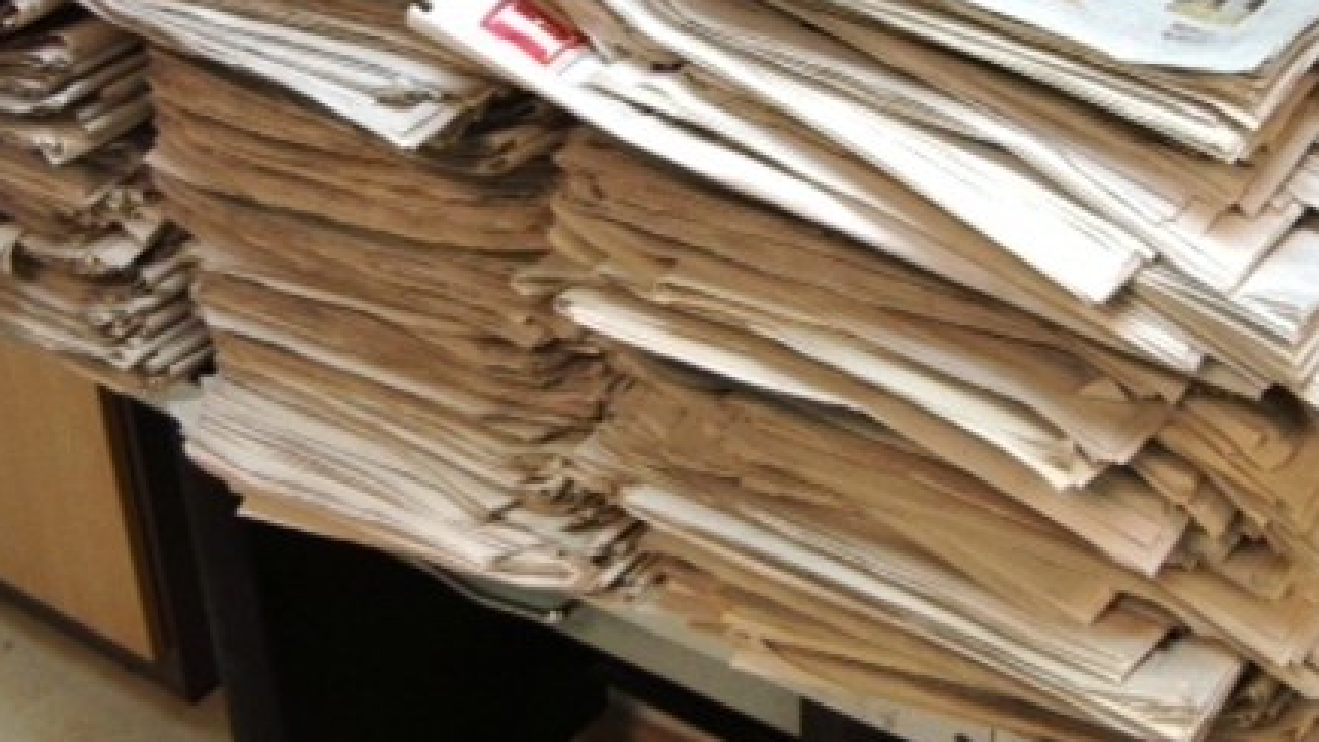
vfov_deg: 19.3
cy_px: 64
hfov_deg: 34.4
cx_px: 646
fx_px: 2133
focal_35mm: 61
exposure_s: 1/60
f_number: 2.6
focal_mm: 5.8
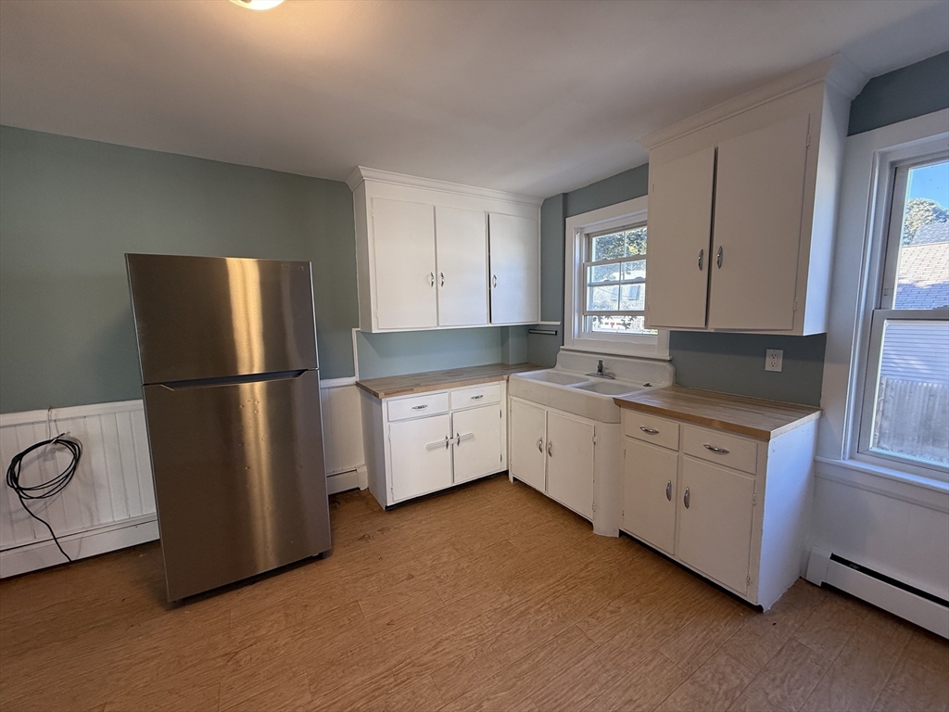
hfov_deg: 102.1
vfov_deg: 85.7
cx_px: 474
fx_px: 384
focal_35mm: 14
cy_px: 356
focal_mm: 2.22
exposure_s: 1/120
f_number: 2.2
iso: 100
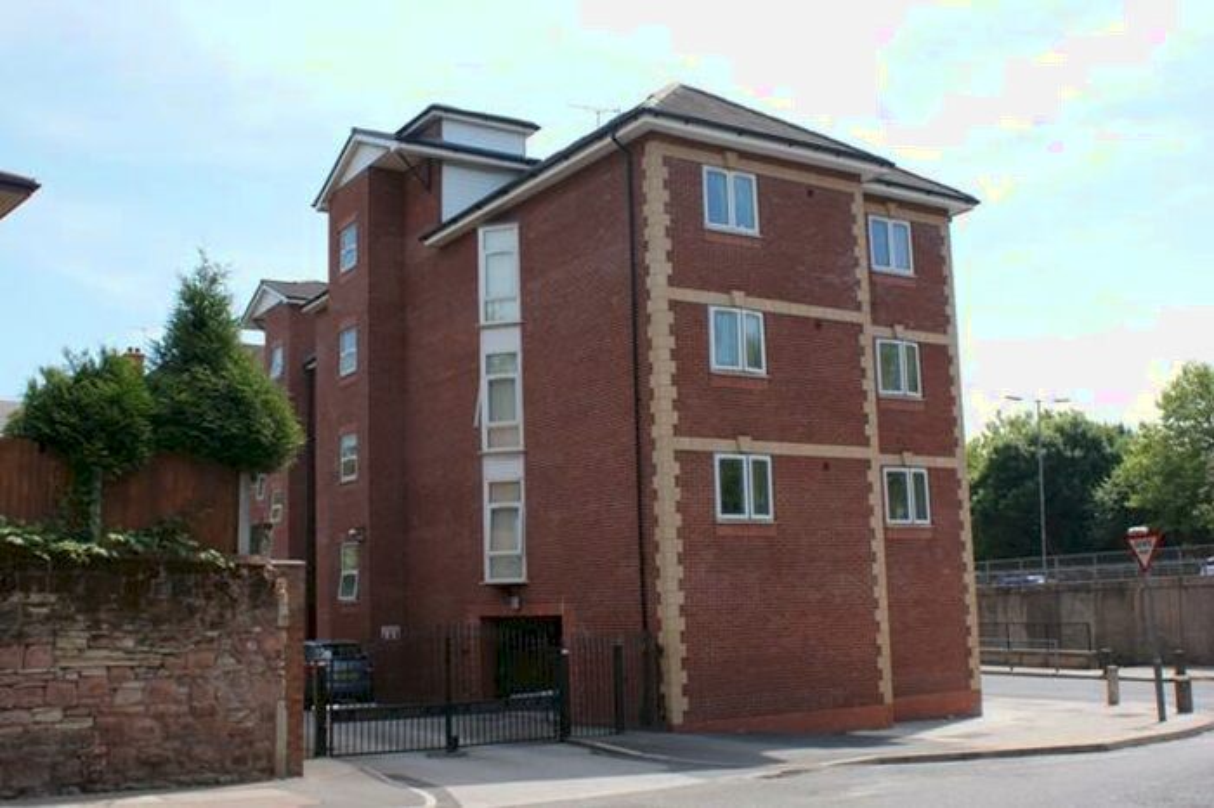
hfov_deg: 49.6
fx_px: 1314
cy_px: 404
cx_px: 607
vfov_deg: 34.2
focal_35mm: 39
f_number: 10
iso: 100
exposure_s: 1/80
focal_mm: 26
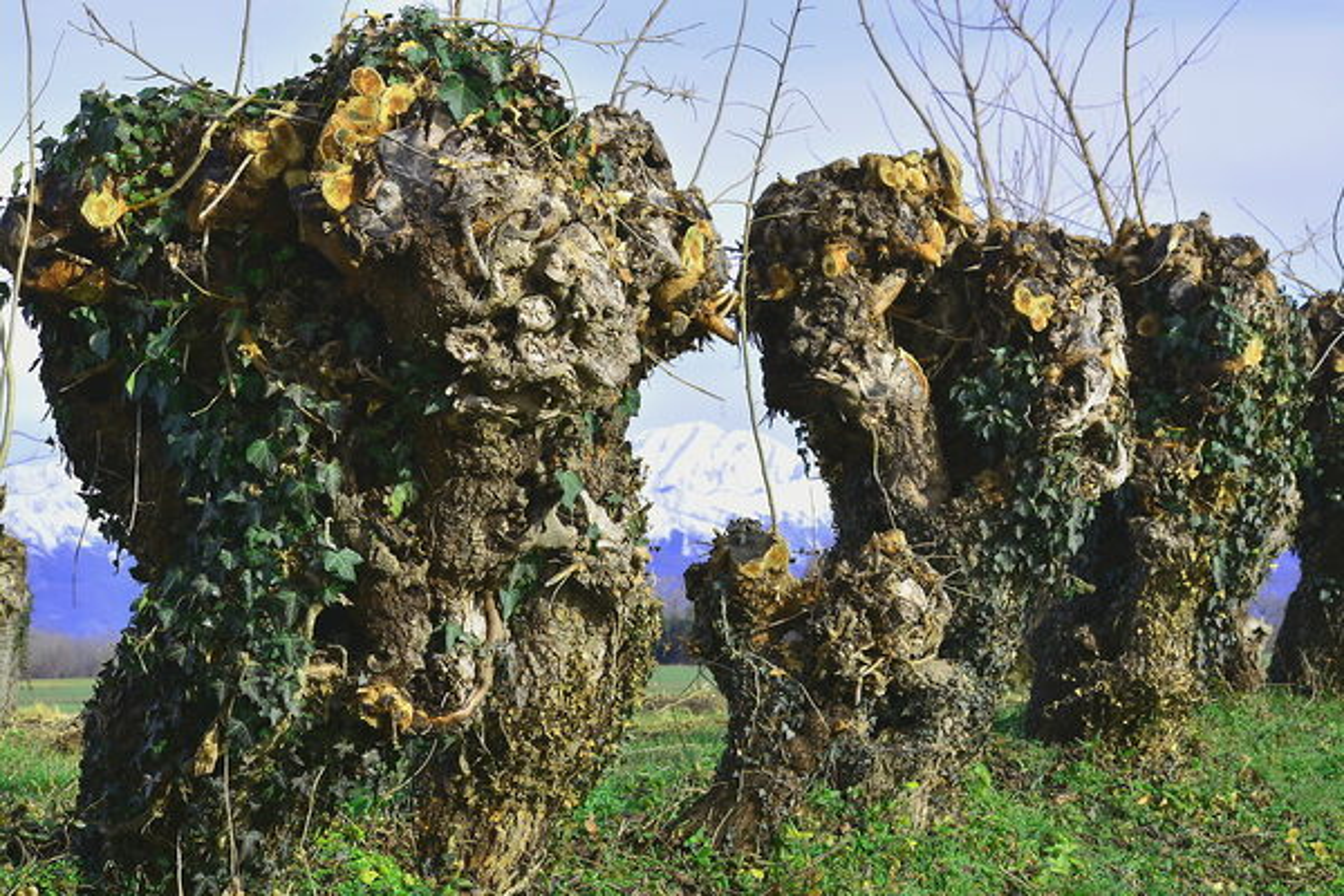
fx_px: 3920
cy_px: 448
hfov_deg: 19.5
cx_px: 672
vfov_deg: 13.0
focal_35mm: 105
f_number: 11
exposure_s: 1/125
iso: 160
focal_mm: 70
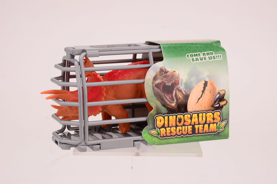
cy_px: 92
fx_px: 714
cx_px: 138
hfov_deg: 22.0
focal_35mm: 93
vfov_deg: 14.6
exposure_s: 1/15
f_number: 13
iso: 100
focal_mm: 62
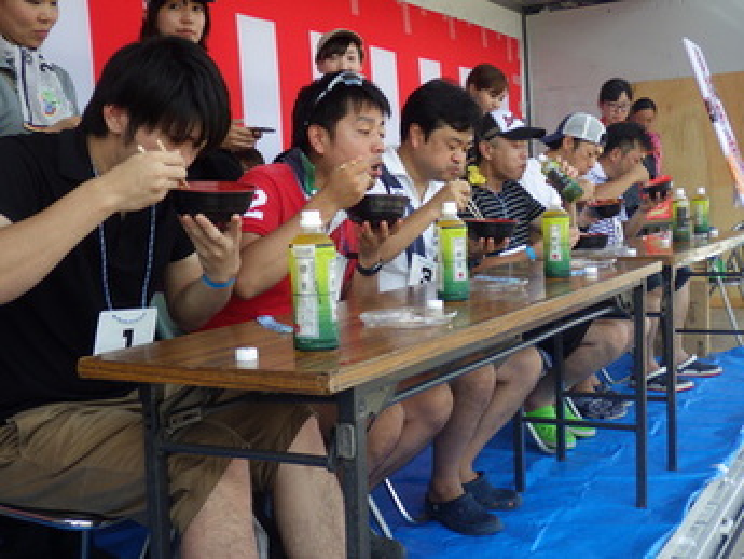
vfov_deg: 32.9
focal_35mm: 44
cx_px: 372
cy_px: 280
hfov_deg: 42.9
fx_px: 946
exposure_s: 1/250
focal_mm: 7.9
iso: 125
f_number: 4
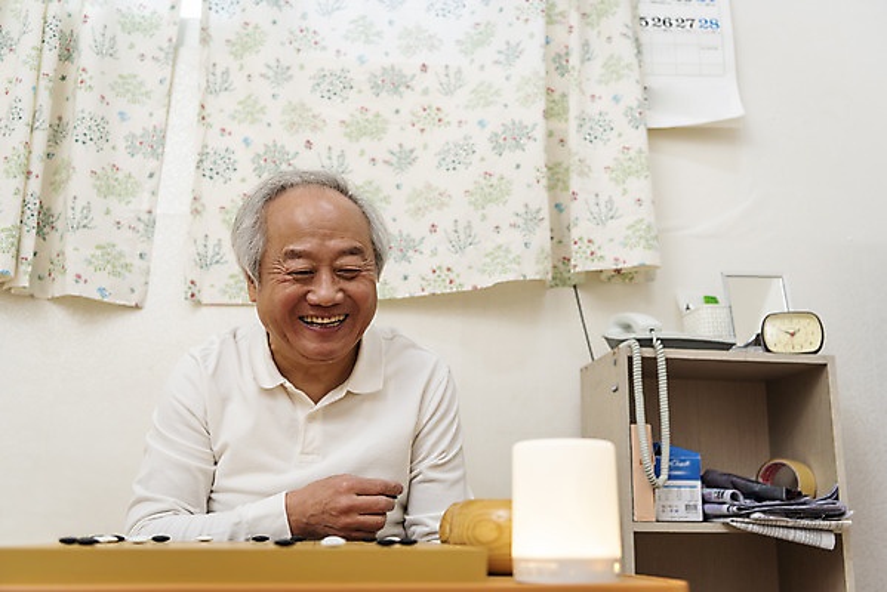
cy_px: 296
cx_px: 444
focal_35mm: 40
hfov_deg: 48.4
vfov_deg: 33.4
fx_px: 986
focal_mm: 40
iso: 200
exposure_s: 1/125
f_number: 2.8
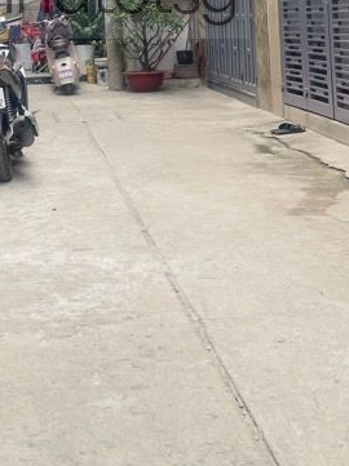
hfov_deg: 20.5
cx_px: 79
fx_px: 956
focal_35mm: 71
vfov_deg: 25.9
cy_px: -6
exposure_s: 1/484
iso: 32
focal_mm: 5.1
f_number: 1.6
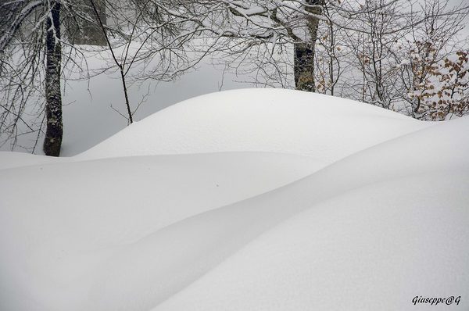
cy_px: 156
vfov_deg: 8.7
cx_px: 234
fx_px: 2049
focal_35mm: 158
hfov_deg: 13.1
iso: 250
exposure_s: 1/320
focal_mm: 105
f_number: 9
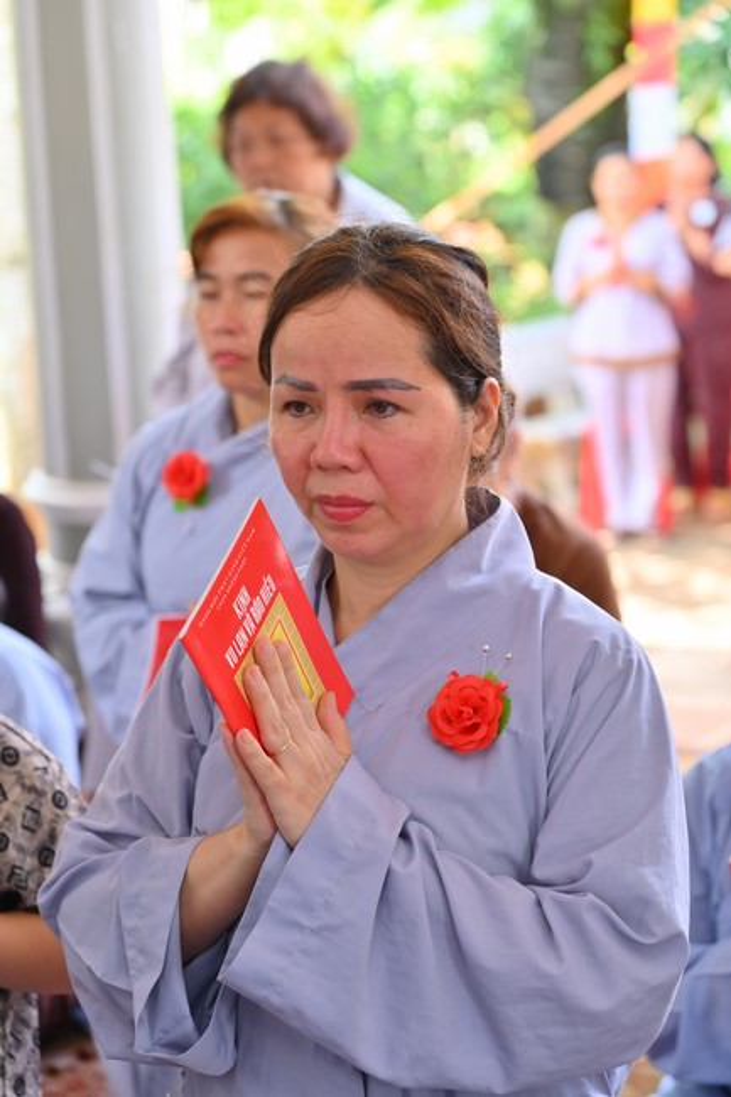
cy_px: 548
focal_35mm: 105
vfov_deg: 19.5
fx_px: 3200
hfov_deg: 13.0
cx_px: 366
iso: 400
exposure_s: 1/80
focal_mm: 105
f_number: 5.6
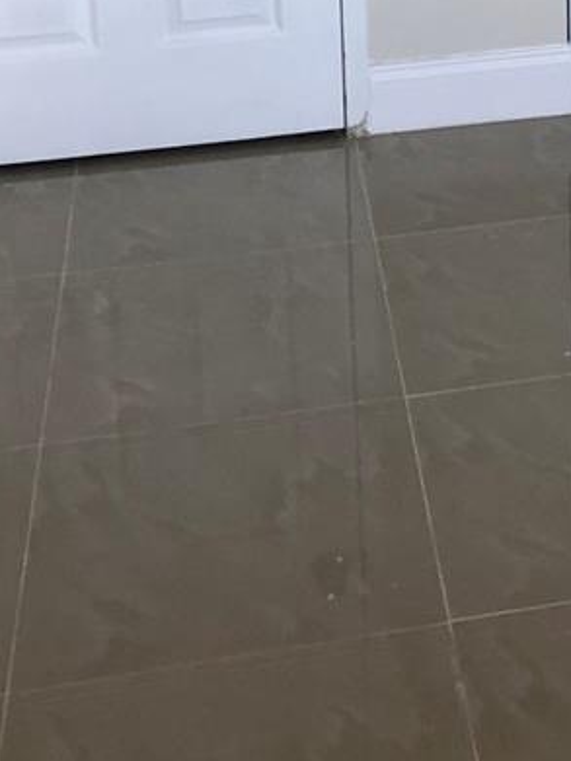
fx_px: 1892
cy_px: -216
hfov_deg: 16.5
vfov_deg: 20.8
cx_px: 674
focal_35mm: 86
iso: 25
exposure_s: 1/40
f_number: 1.8
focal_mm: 4
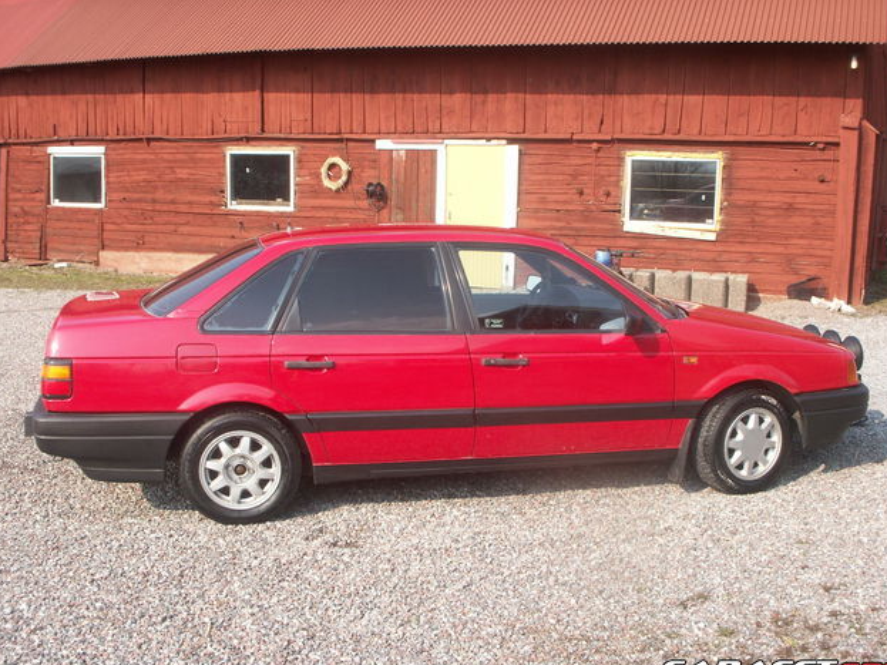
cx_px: 450
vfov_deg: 37.7
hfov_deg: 49.0
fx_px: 974
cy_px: 340
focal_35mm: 38
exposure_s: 1/125
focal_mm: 7.7
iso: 50
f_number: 7.1
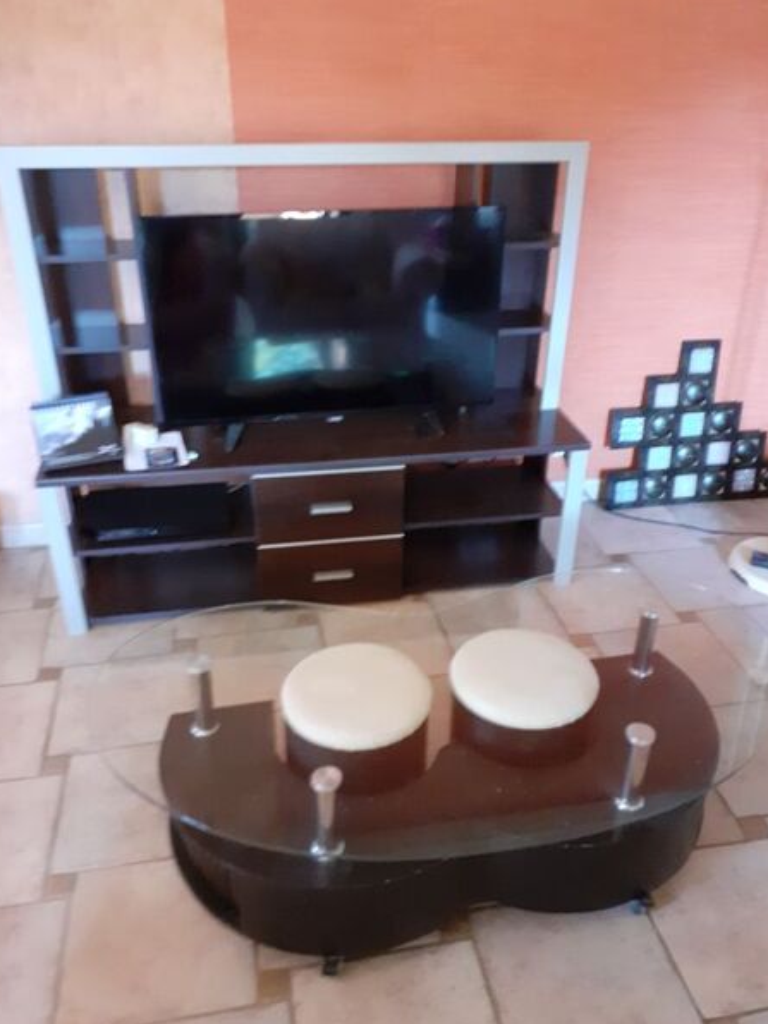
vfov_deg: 61.6
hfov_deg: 48.2
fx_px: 858
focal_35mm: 29
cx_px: 400
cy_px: 536
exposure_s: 1/20
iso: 640
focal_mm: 3.6
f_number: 1.9
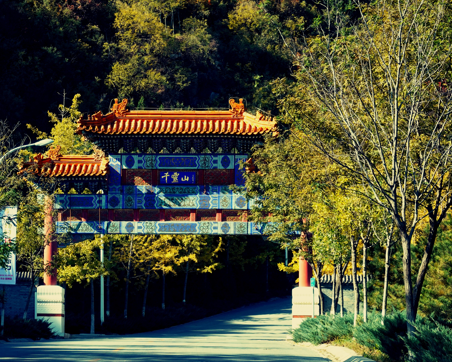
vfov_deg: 9.7
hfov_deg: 12.0
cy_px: 162
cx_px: 176
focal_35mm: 160
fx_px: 2140
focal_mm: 45.23
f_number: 4.5
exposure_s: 1/160
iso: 100
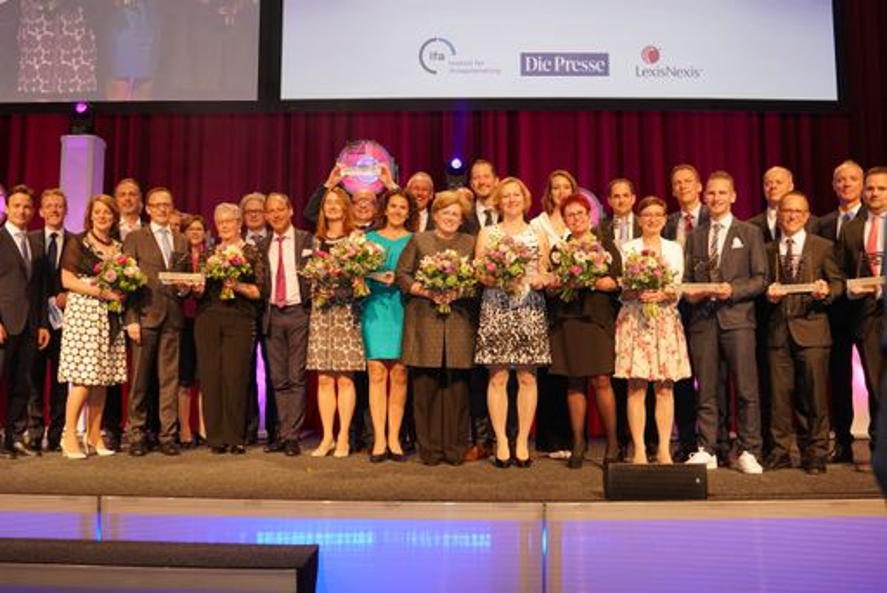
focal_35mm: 36
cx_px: 444
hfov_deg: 53.1
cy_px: 296
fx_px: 887
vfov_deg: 36.9
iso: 1250
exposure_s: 1/160
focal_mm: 24
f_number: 4
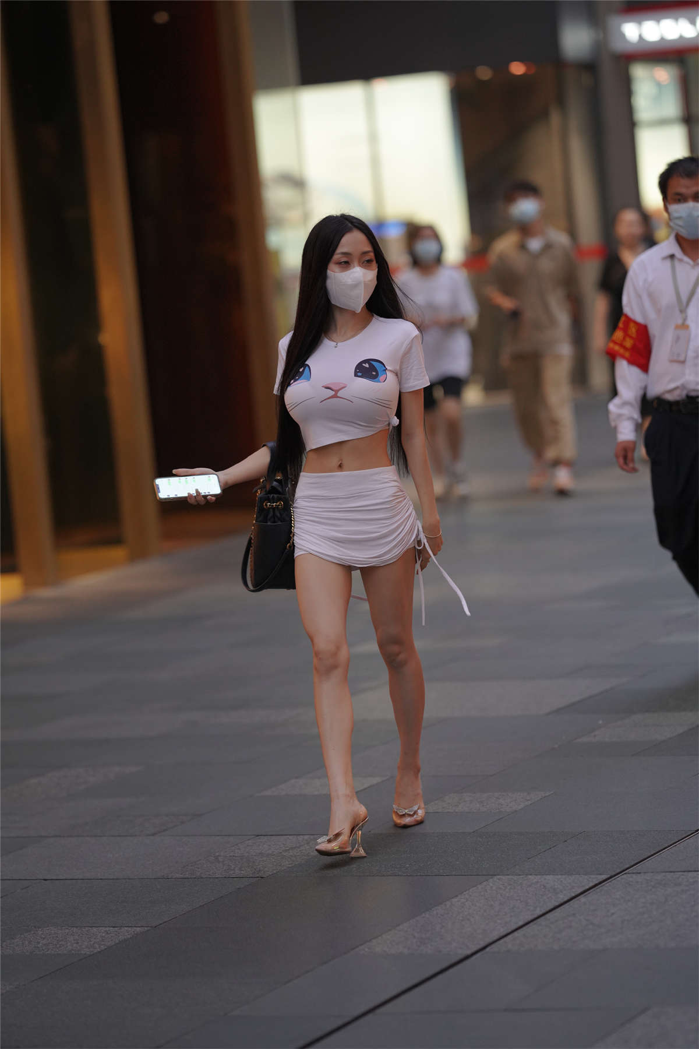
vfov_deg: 15.2
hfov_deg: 10.2
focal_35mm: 135
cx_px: 350
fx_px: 3932
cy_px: 524
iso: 1000
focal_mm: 135
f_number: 2.2
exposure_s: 1/320
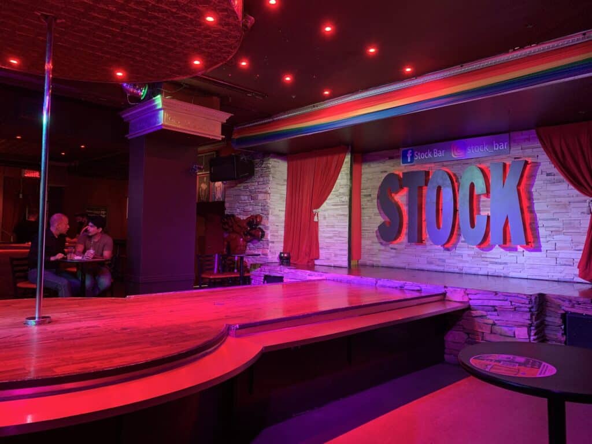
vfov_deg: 53.1
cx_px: 296
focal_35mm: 26
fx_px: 445
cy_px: 222
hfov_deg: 67.3
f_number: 1.8
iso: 400
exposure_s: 1/30
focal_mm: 4.25
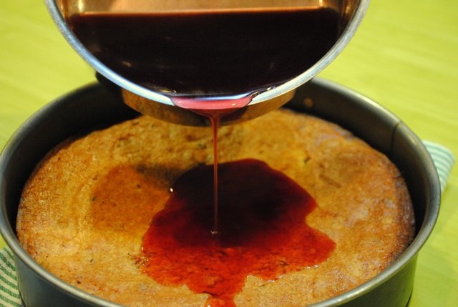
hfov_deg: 33.3
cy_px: 154
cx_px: 229
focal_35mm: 60
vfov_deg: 22.7
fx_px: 765
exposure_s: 1/20
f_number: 5.3
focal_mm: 40
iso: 1600
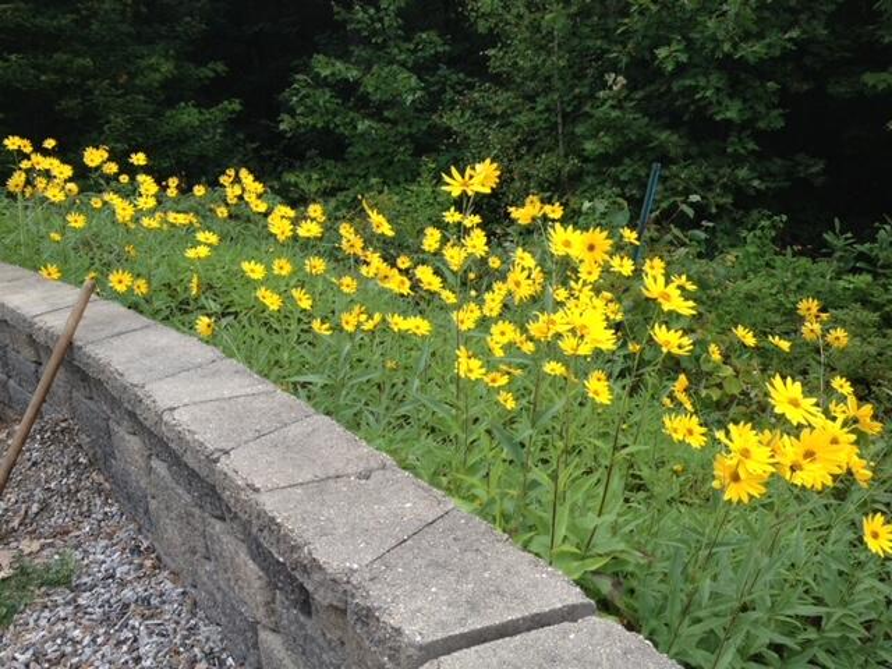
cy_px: 334
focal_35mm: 35
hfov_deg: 52.6
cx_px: 446
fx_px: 902
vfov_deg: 40.7
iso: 80
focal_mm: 4.28
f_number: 2.4
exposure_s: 1/120
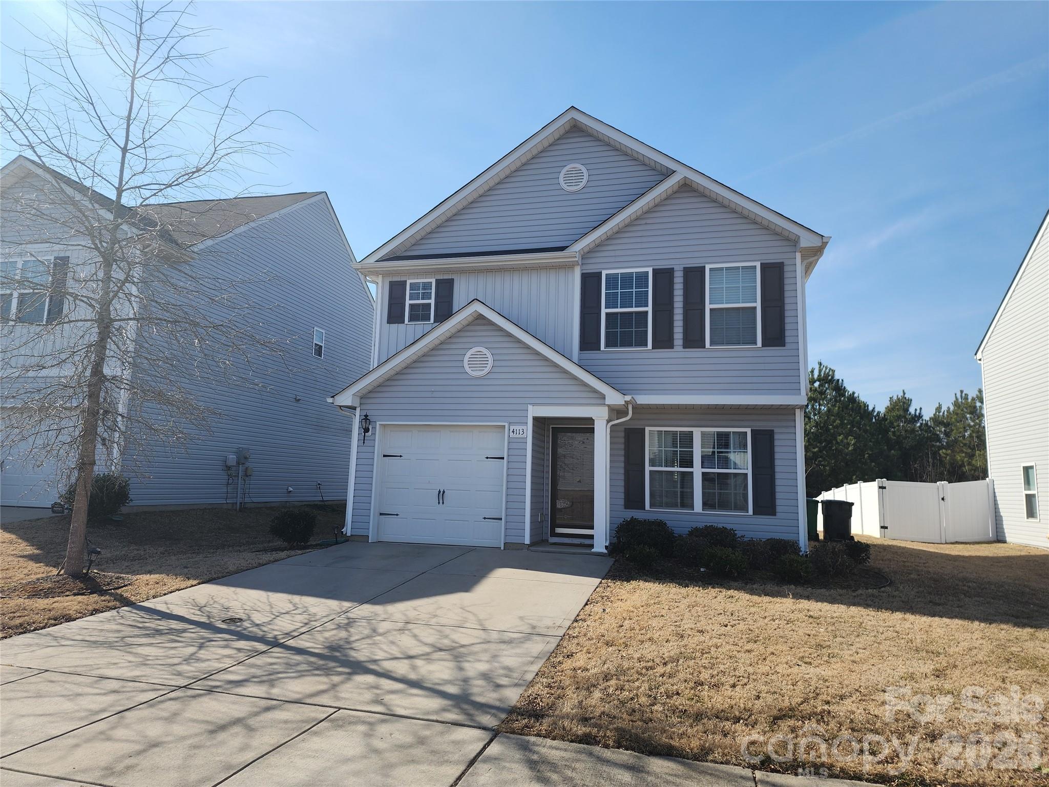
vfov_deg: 58.9
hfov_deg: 73.9
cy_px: 394
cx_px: 524
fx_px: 697
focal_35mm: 23
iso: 12
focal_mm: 6.4
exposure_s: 1/955
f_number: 1.8
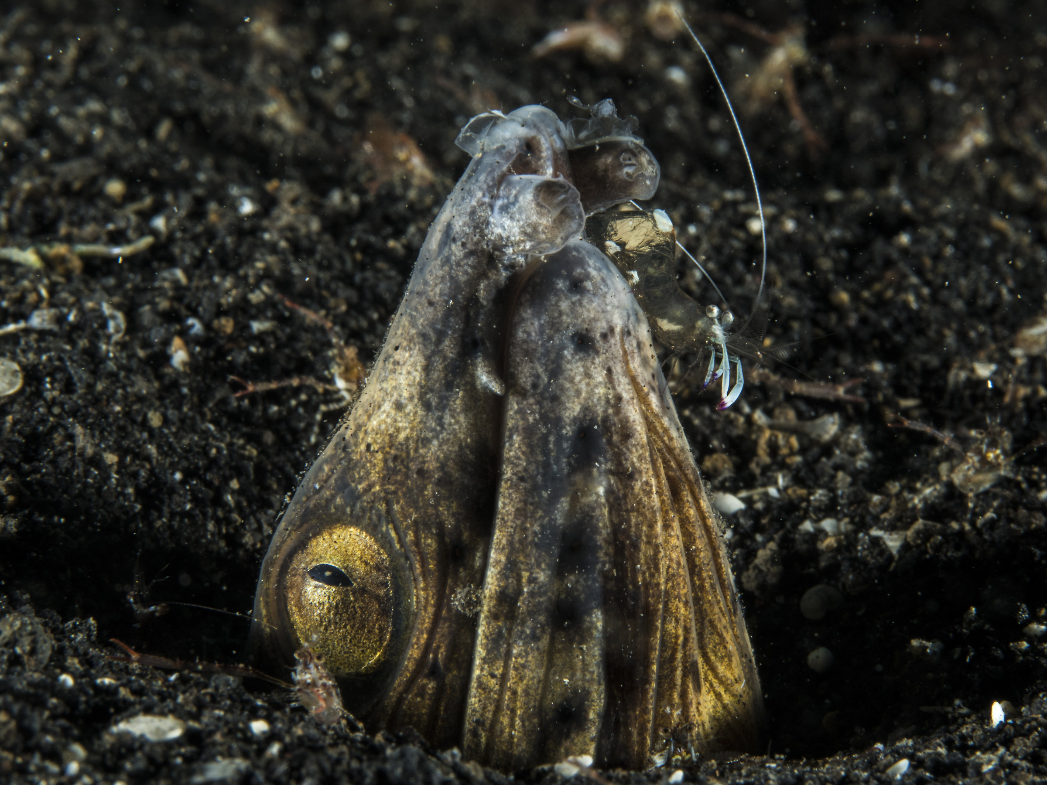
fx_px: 3630
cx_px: 524
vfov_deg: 12.3
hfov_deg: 16.4
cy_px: 392
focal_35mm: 120
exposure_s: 1/250
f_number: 18
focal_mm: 60
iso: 200
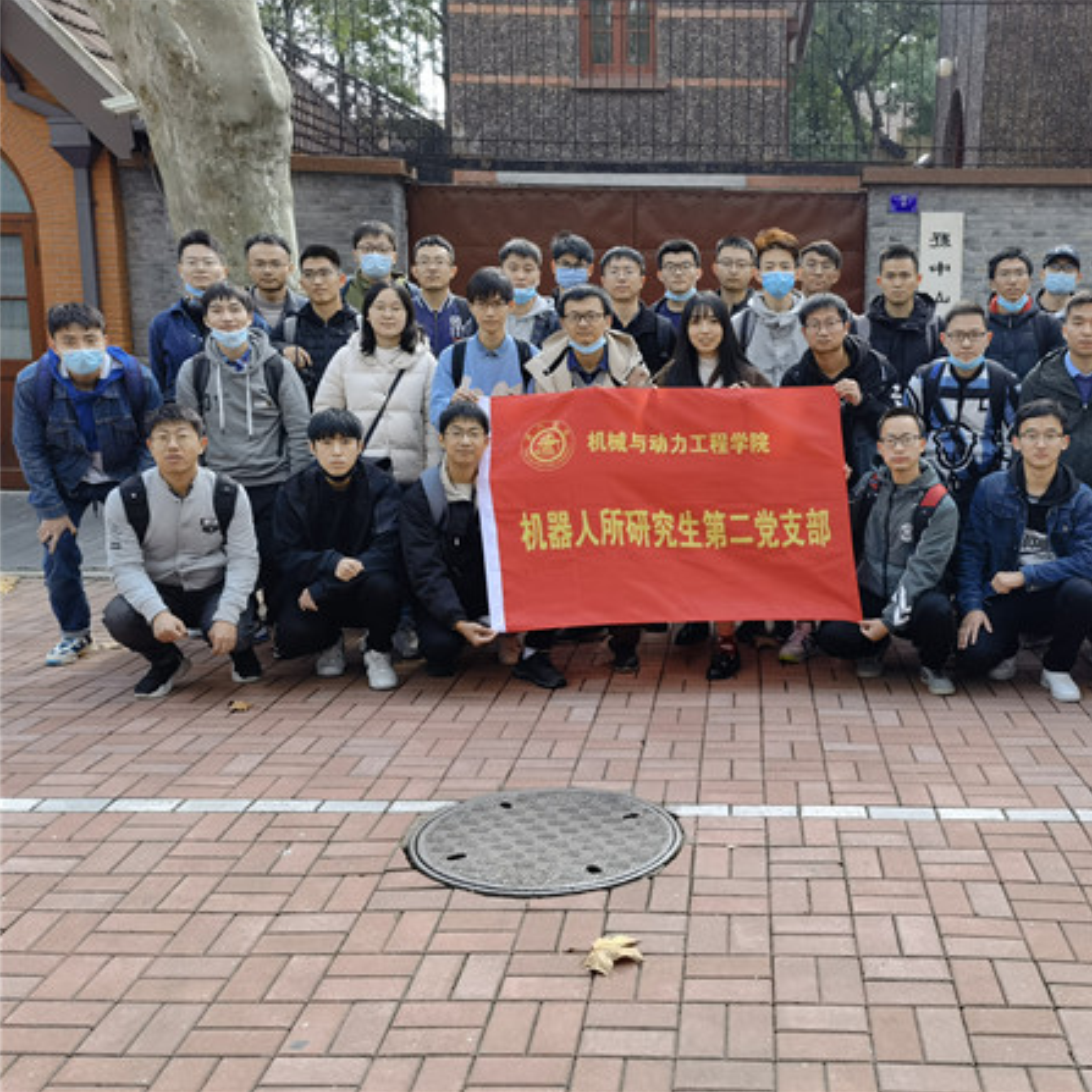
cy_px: 545
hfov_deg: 43.2
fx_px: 1356
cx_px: 730
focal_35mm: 38
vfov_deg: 43.9
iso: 50
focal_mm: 6.67
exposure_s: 1/448
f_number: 1.9
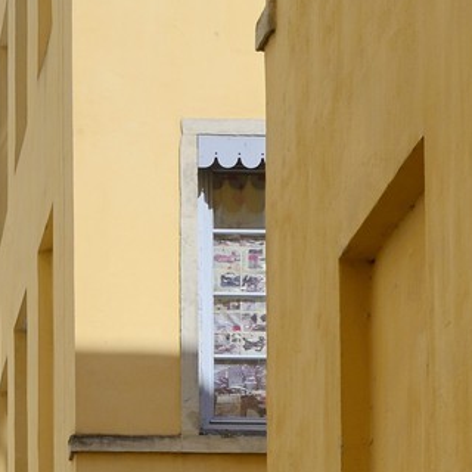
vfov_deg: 11.4
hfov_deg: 12.2
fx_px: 2098
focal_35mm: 136
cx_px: -236
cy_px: 978
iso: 200
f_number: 14
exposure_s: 1/160
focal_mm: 32
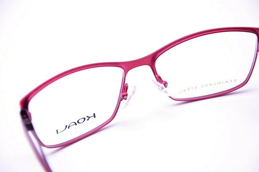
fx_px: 1132
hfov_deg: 13.1
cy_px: 86
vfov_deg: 8.7
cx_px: 130
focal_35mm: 158
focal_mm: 105
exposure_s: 1/200
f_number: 5.6
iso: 800
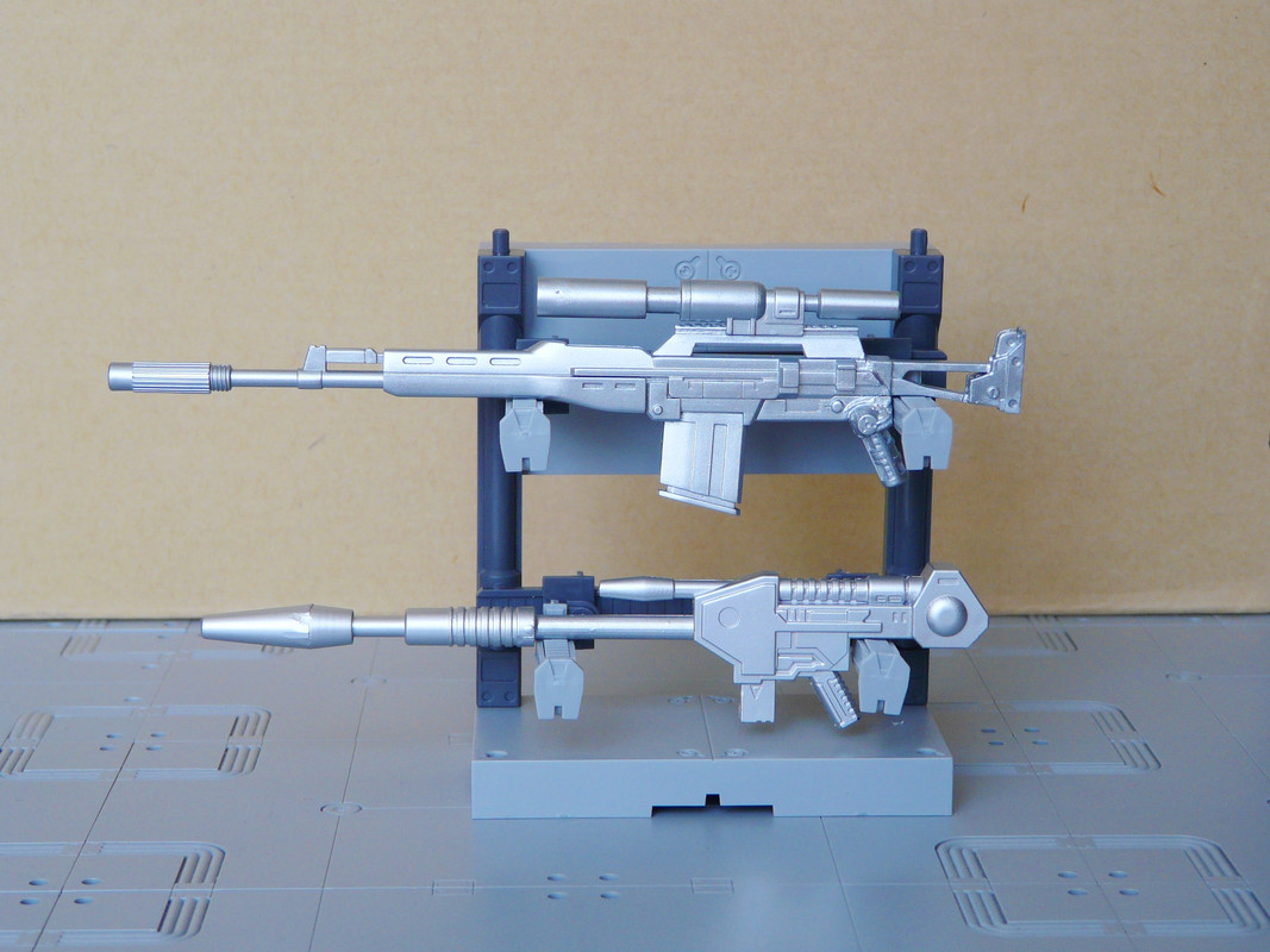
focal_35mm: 73
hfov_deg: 26.7
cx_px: 635
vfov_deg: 20.2
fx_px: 2678
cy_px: 476
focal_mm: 12
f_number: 3.2
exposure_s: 1/100
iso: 100
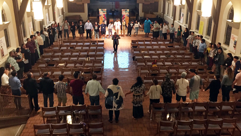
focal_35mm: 32
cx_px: 121
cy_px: 49
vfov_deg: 36.4
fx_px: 204
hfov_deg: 61.0
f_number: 2.2
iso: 250
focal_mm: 4.15
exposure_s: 1/17
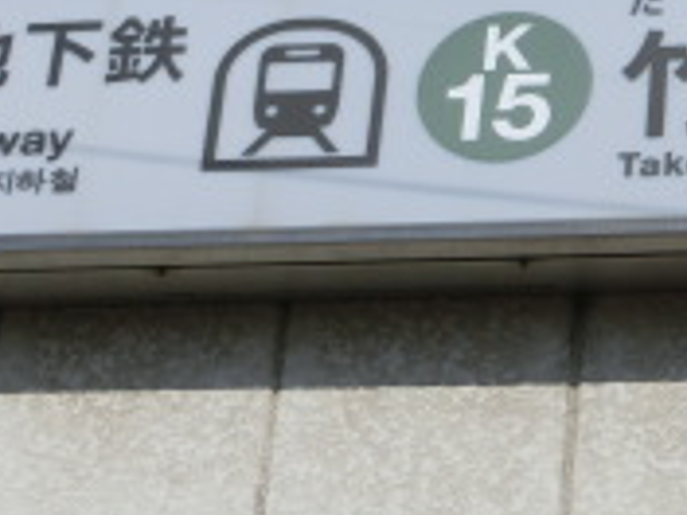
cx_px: 753
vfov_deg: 7.8
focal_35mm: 189
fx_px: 3751
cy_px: -51
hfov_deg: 10.3
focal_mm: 9.3
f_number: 9.4
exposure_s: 1/320
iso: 80
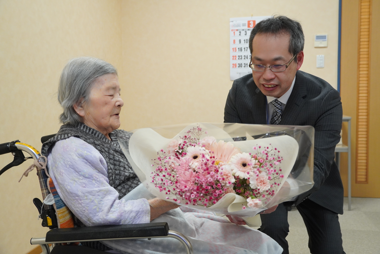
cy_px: 127
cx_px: 190
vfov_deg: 35.5
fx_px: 396
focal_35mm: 38
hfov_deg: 51.3
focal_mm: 25
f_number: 4
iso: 1600
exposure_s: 1/160
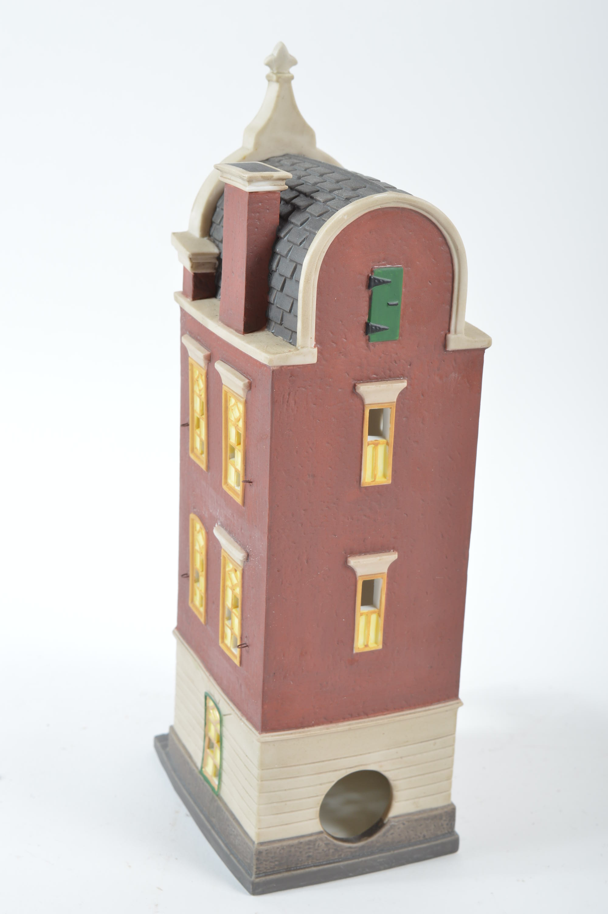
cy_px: 457
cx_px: 304
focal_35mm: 63
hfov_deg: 21.5
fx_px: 1599
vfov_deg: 31.9
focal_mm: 42
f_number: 11
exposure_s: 1/160
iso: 100
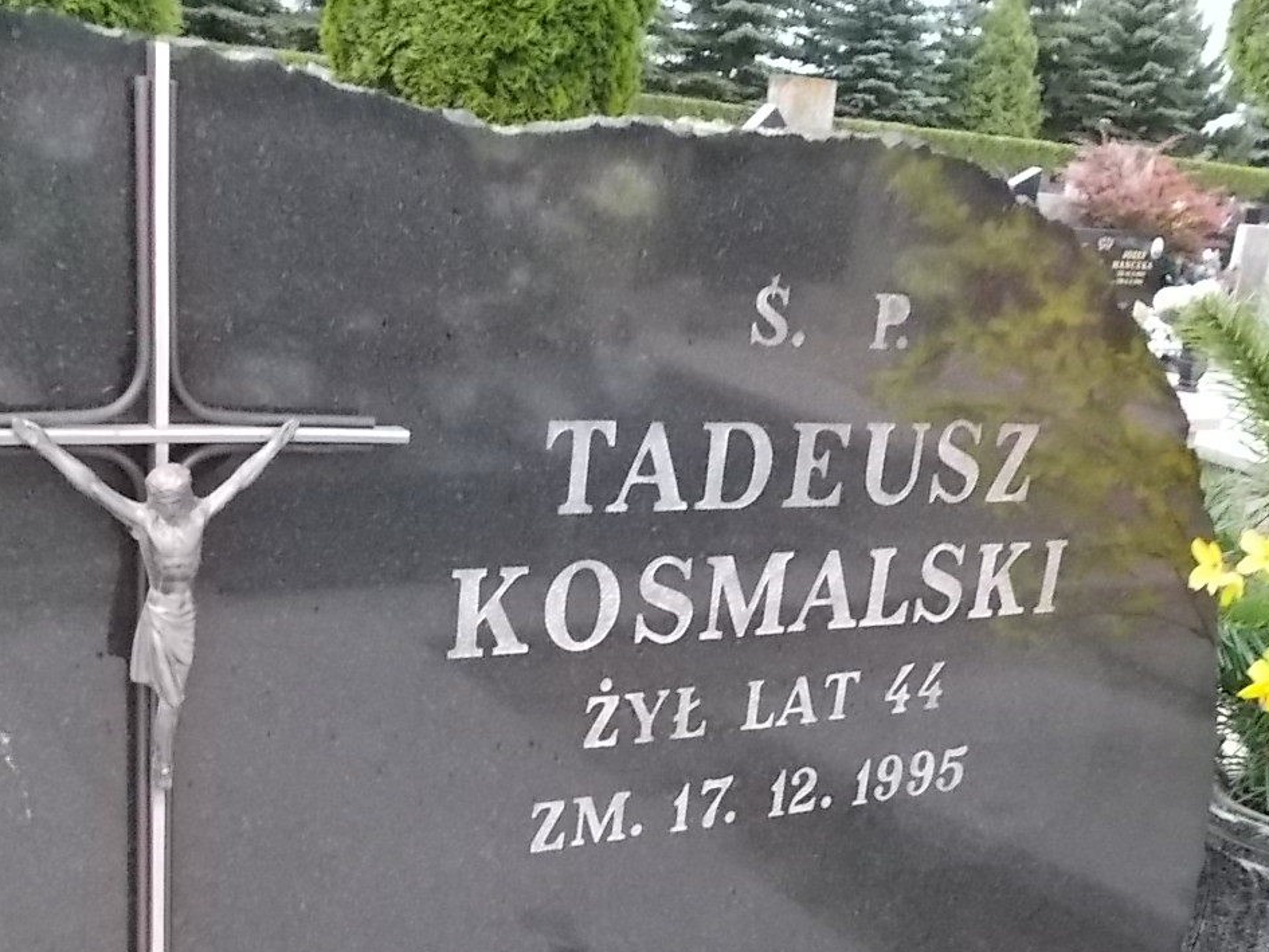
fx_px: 1613
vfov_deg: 32.3
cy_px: 709
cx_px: 641
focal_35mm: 44
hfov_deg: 42.9
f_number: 8
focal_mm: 4.6
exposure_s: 1/100
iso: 400
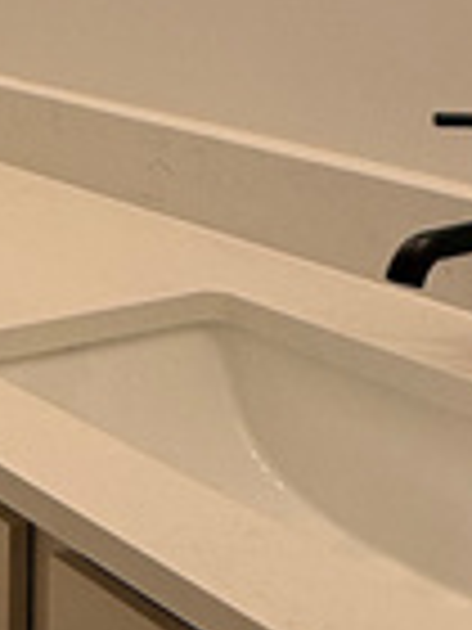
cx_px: -647
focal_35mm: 77
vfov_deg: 24.4
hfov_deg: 13.8
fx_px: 1400
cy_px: 36
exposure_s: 1/174
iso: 64
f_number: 2.2
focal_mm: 2.22
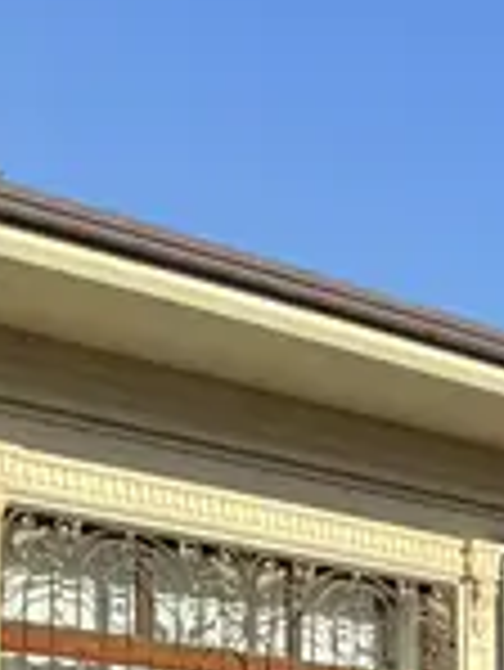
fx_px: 2811
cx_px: 1348
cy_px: 926
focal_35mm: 145
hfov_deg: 8.9
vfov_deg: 13.0
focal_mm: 6.76
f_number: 1.78
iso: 80
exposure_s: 1/1980
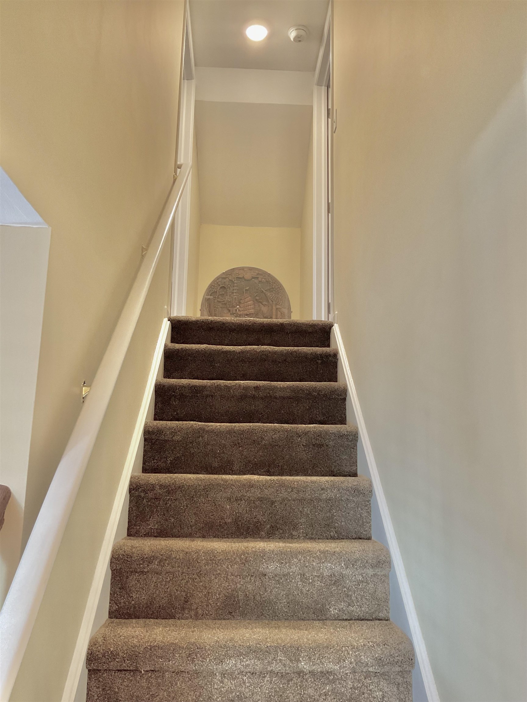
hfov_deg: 48.2
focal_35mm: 29
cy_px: 351
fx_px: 589
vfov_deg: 61.7
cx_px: 264
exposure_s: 1/60
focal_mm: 3
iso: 200
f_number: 1.8
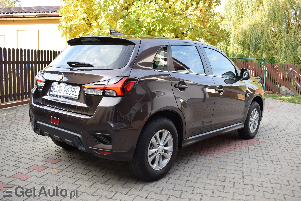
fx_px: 289
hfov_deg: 55.1
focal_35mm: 34
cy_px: 100
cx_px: 150
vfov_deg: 38.4
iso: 400
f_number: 7.1
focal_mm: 23
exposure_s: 1/200
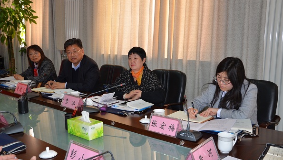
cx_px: 141
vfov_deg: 30.1
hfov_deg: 51.0
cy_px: 75
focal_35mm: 40
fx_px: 297
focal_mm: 25
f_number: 4.5
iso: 500
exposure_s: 1/60
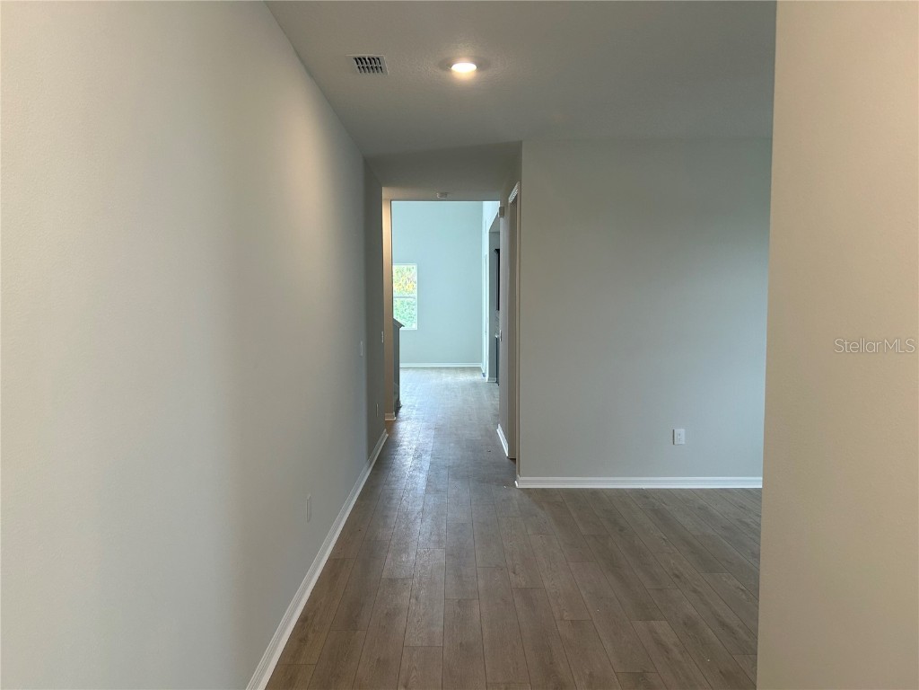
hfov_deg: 67.3
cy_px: 345
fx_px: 690
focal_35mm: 26
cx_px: 460
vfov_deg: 53.1
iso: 100
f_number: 1.5
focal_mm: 5.7
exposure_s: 1/120
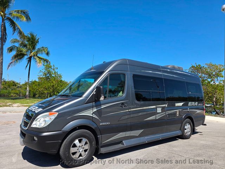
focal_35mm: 23
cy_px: 84
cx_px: 112
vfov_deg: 58.9
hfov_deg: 73.9
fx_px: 149
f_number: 1.7
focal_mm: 6.3
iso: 80
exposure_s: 1/4889
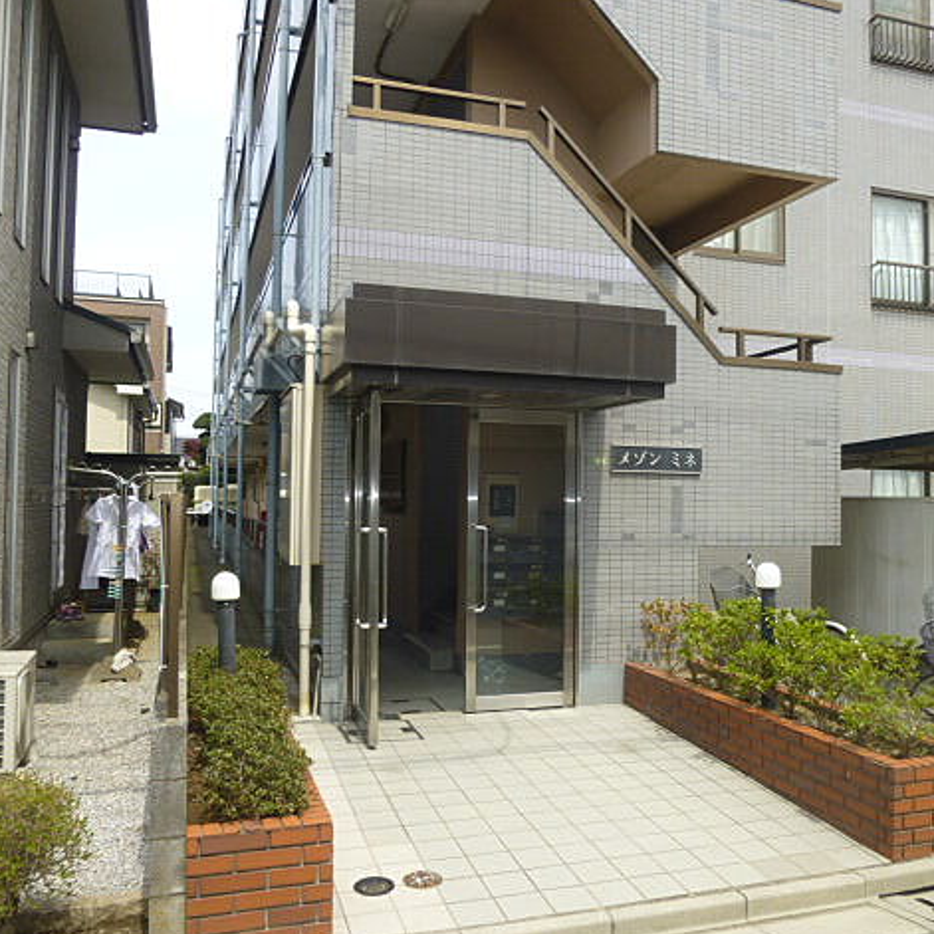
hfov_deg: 53.9
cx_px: 525
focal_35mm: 30
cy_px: 470
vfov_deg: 54.0
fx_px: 916
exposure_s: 1/640
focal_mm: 4.5
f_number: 3.1
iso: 100
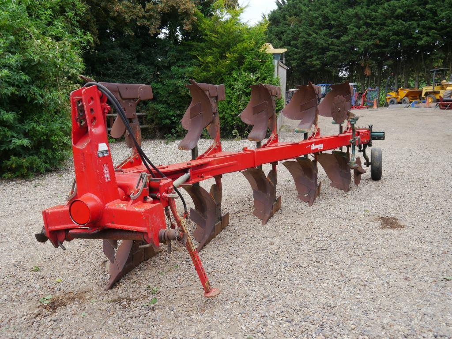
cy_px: 170
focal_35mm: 30
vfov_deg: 46.8
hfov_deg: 60.0
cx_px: 226
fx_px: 392
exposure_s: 1/200
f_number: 5
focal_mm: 15
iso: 160
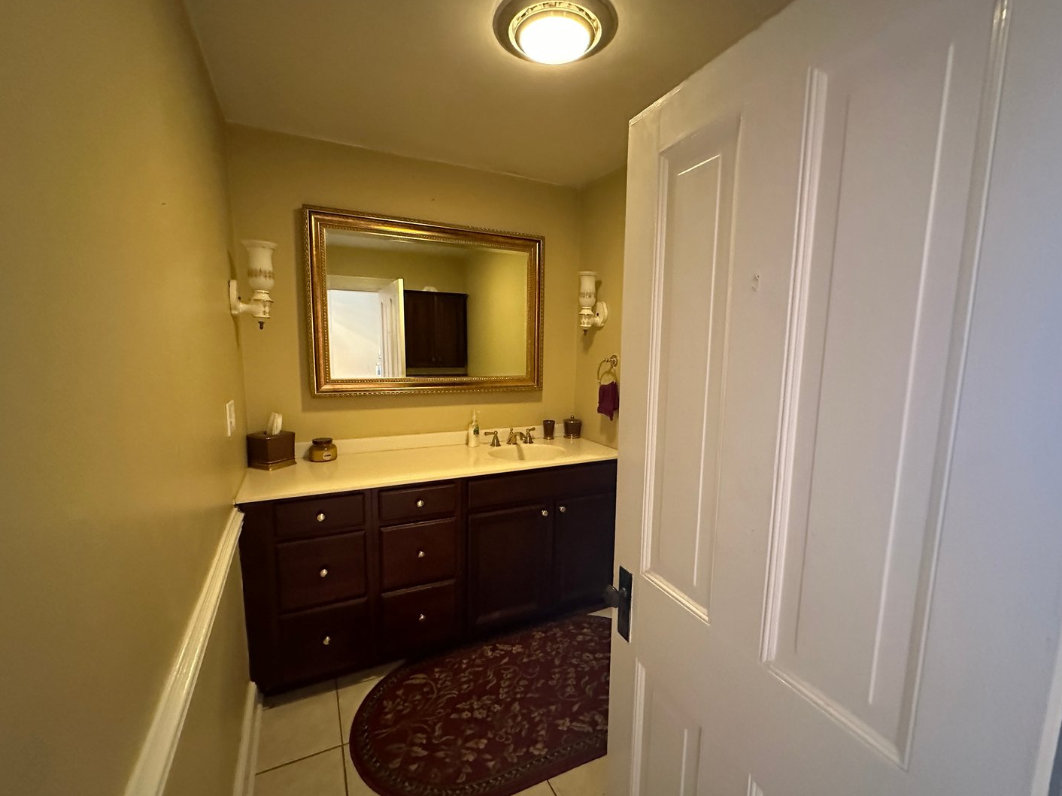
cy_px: 406
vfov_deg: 81.7
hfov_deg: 98.2
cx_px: 527
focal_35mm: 15
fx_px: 460
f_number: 2.2
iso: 1000
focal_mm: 2.22
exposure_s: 1/40
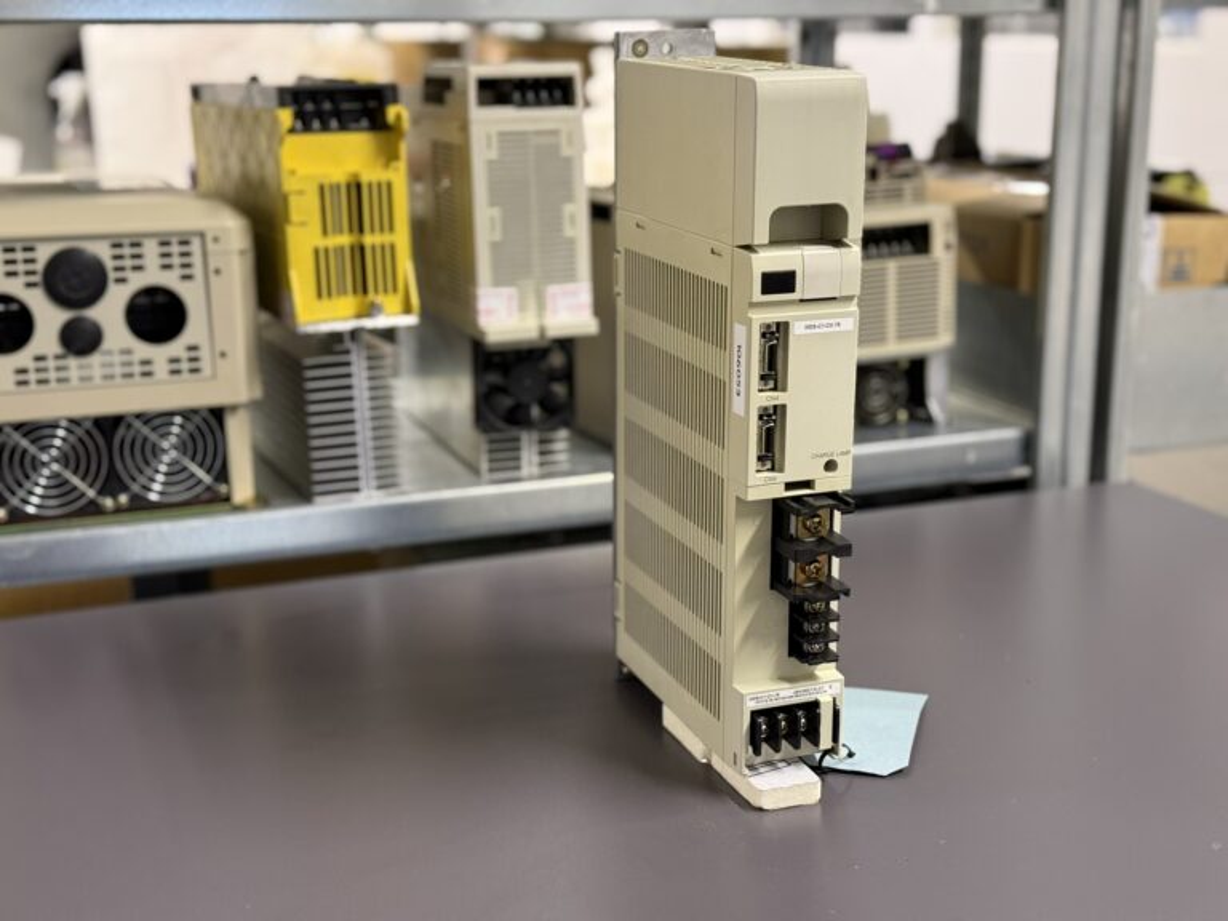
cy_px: 460
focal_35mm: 48
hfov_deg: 39.7
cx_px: 614
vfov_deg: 30.3
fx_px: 1703
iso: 200
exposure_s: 1/33
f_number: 1.78
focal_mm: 6.76
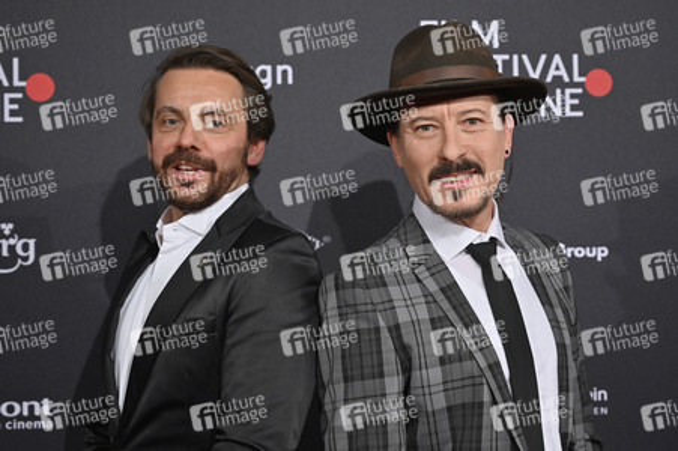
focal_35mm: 60
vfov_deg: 22.6
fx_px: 1129
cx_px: 339
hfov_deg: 33.4
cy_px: 226
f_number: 4
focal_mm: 60
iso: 800
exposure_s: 1/200
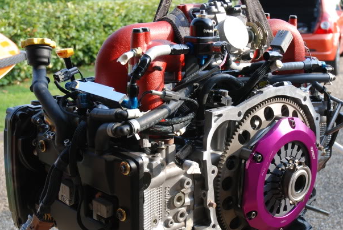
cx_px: 194
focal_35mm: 62
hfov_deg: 32.5
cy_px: 129
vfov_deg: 22.1
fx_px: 588
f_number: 6.3
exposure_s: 1/160
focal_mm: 31
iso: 160
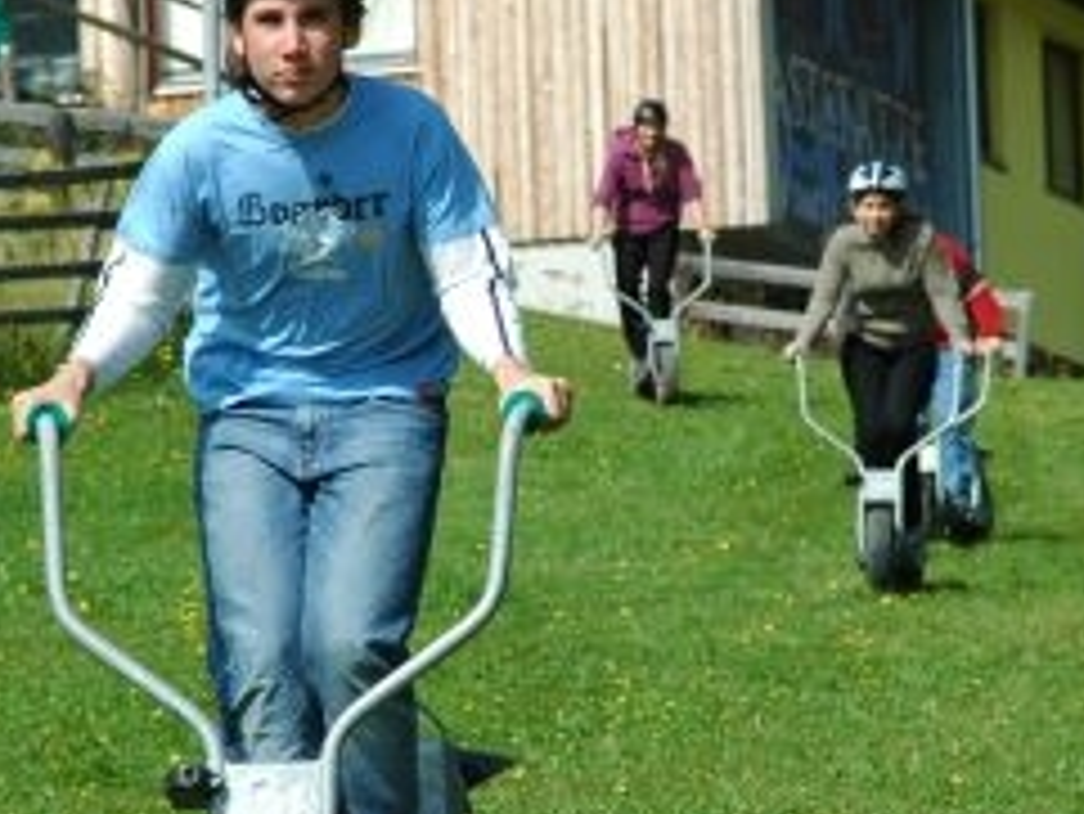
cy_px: 407
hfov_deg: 4.8
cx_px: 562
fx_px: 12880
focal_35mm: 411
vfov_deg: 3.6
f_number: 10
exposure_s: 1/320
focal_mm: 125
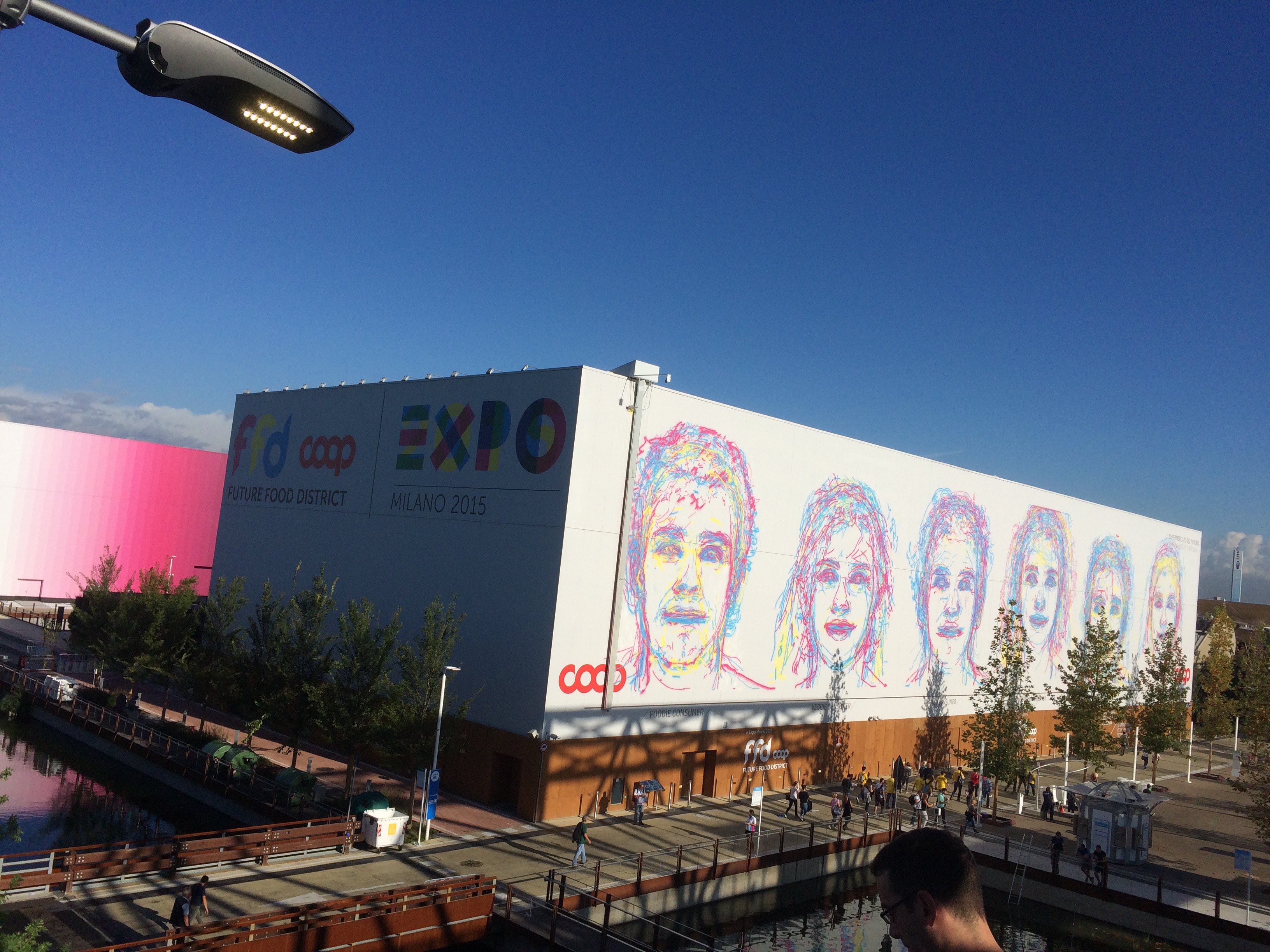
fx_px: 1064
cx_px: 635
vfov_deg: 48.2
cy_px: 476
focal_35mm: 29
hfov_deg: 61.7
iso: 32
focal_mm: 4.15
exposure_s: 1/5128
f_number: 2.2
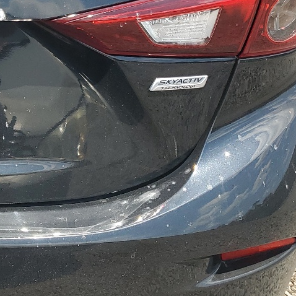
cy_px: 81
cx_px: -107
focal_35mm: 77
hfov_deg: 20.2
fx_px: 745
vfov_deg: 22.3
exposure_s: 1/1667
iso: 50
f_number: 1.5
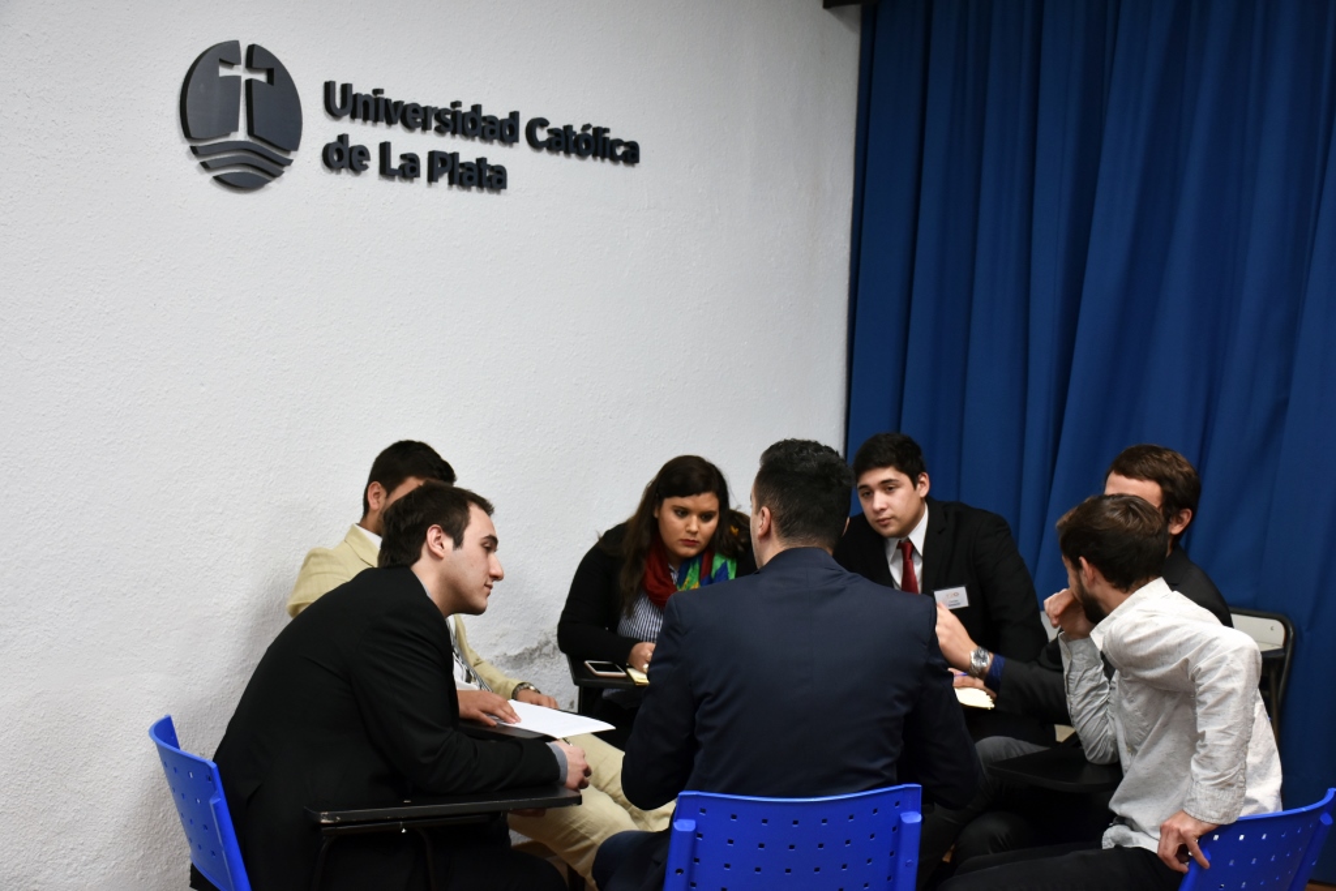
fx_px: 1893
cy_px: 446
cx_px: 668
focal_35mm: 51
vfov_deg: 26.5
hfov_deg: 38.9
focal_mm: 34
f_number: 4.5
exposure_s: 1/100
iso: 800
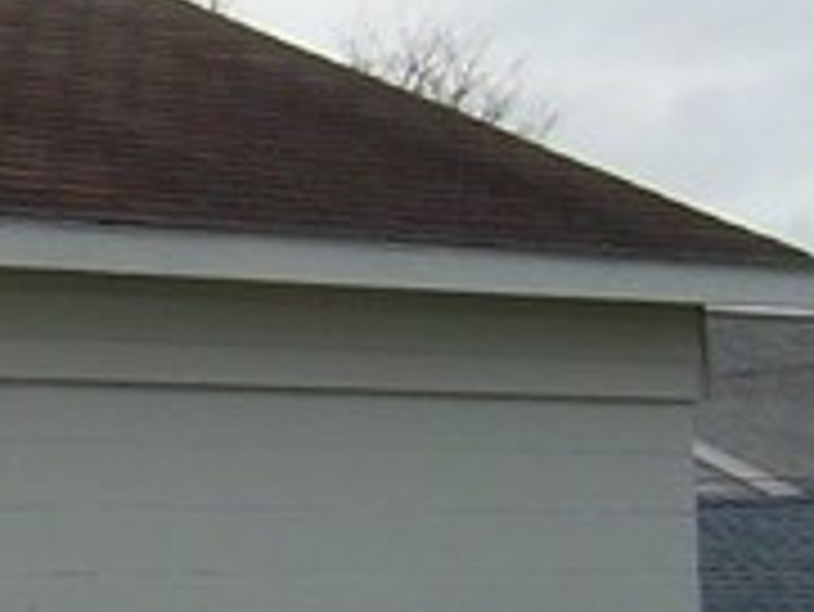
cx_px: -1376
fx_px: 5059
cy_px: 382
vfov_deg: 6.9
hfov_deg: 8.2
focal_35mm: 215
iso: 50
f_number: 4.6
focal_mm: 6.3
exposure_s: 1/420
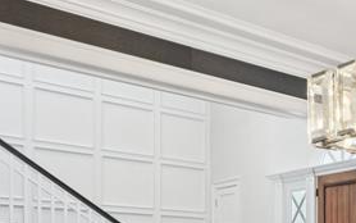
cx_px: 531
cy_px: 273
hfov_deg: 25.6
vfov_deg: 20.2
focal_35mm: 60
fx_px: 582
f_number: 8
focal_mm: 16
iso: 400
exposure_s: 1/15
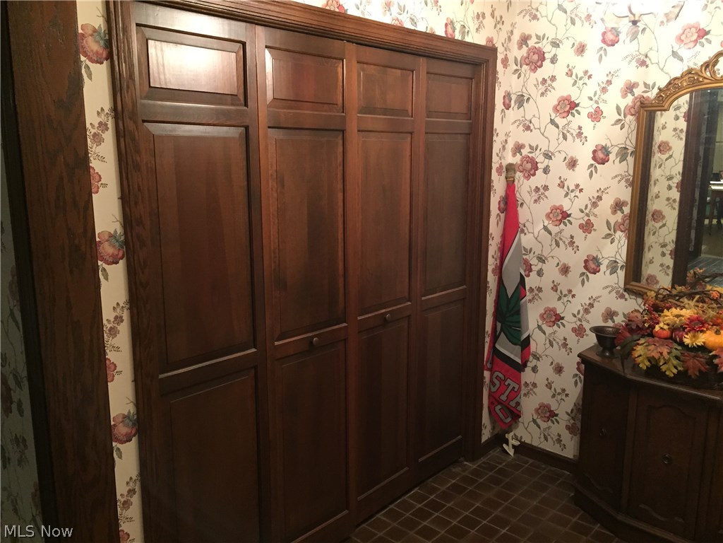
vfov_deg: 48.2
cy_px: 272
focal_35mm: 29
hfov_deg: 61.7
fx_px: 606
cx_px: 362
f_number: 2.2
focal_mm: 4.15
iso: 250
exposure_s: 1/17
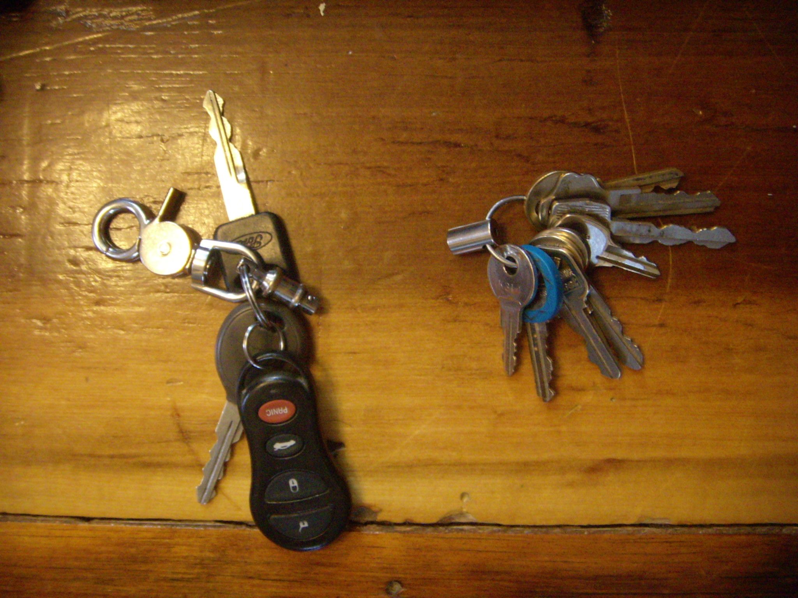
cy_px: 299
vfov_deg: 37.7
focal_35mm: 38
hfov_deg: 49.0
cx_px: 399
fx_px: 876
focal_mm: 6.4
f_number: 3.5
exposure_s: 1/24.8
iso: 400
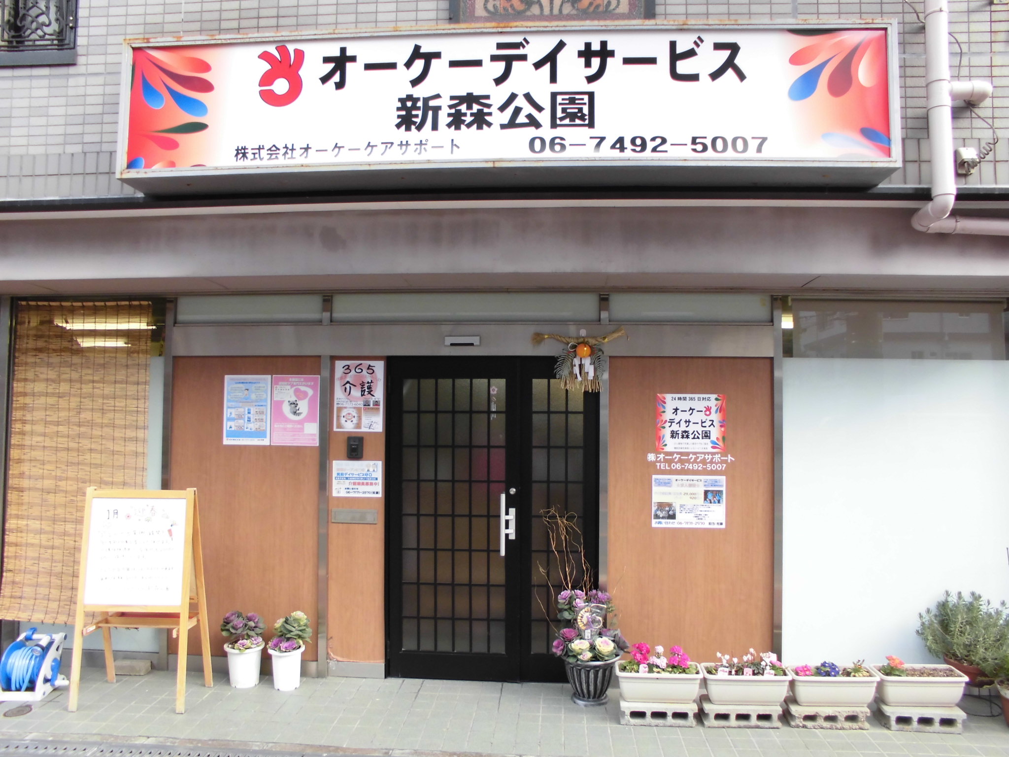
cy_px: 378
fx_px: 758
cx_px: 504
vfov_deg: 53.1
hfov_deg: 67.3
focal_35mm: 26
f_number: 3.5
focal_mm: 4.6
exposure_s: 1/80
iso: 100
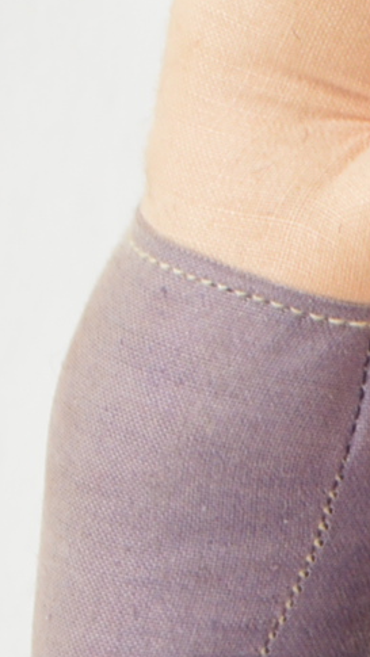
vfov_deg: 4.0
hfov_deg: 2.3
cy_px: 771
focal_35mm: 535
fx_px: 9331
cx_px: 1046
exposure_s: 1/160
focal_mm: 55
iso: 200
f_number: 5.6
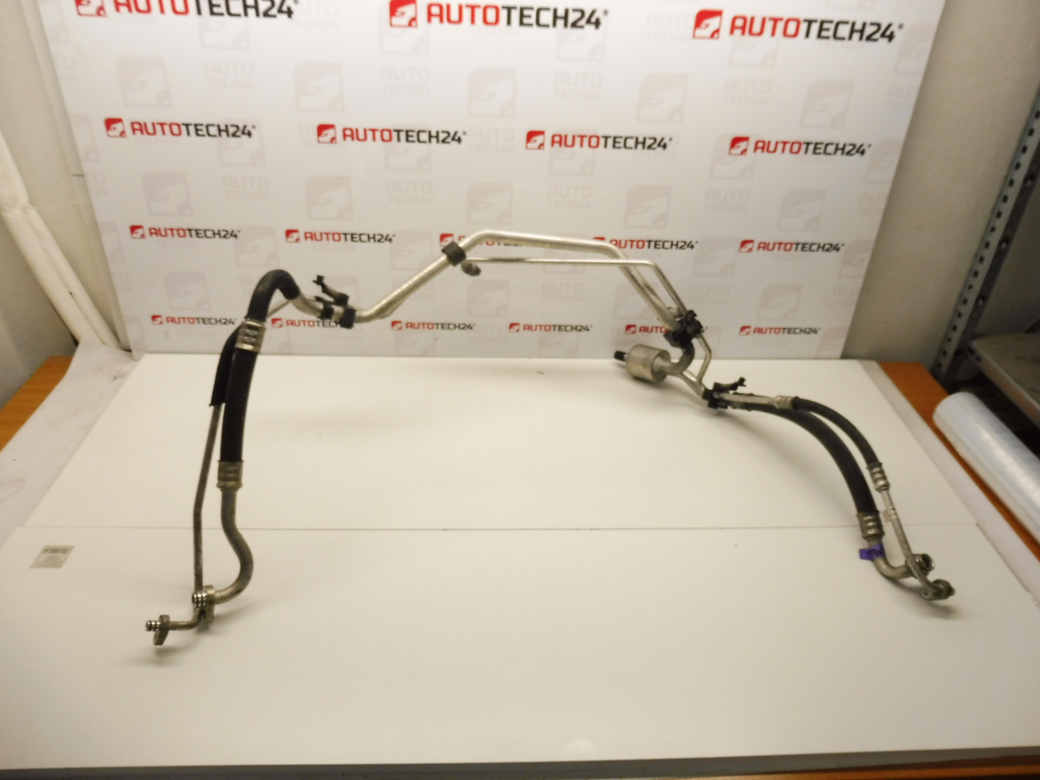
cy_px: 390
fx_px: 721
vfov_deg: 56.8
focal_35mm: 24
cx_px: 520
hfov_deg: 71.6
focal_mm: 4.3
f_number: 3.5
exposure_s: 1/100
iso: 200
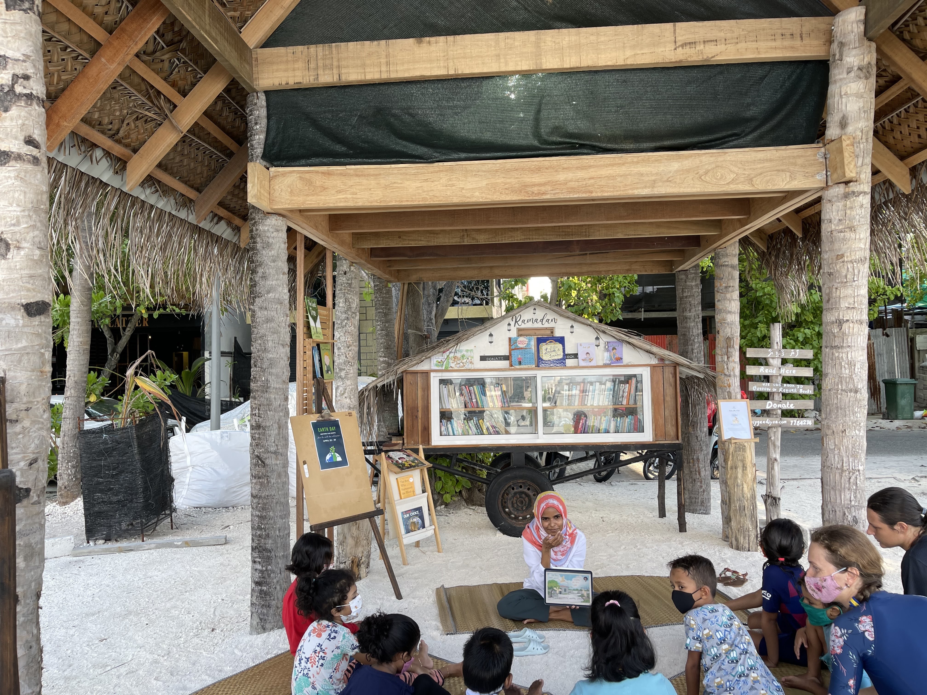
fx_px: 696
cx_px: 464
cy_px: 348
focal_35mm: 26
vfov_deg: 53.1
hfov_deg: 67.3
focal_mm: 5.1
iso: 32
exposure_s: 1/216
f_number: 1.6
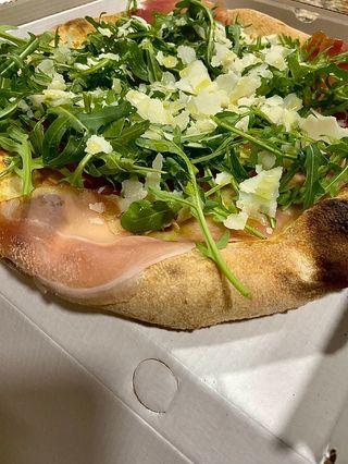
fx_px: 348
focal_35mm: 26
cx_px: 174
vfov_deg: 67.3
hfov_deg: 53.1
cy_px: 232
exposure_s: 1/50
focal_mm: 4.25
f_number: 1.8
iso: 320
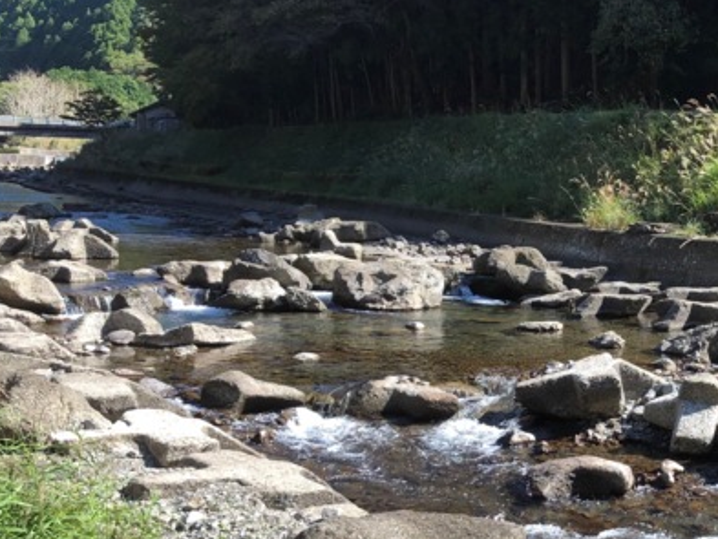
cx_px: 663
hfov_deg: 31.9
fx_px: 1183
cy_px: 343
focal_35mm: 57
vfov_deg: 25.6
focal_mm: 3.99
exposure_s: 1/600
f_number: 1.8
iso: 20
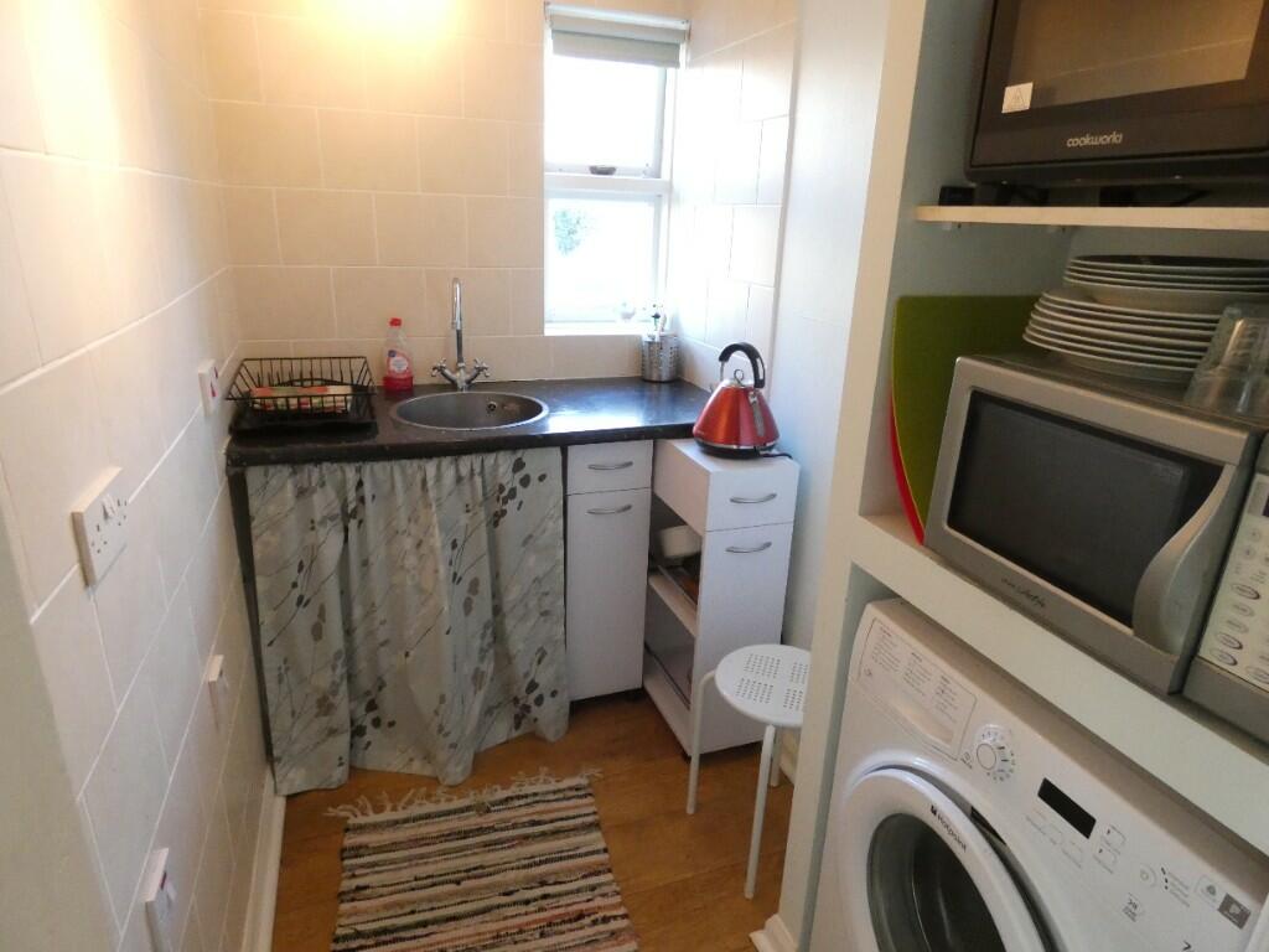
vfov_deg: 66.0
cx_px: 634
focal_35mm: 20
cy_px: 476
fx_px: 733
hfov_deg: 81.7
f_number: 2.8
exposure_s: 1/80
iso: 800
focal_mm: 3.6
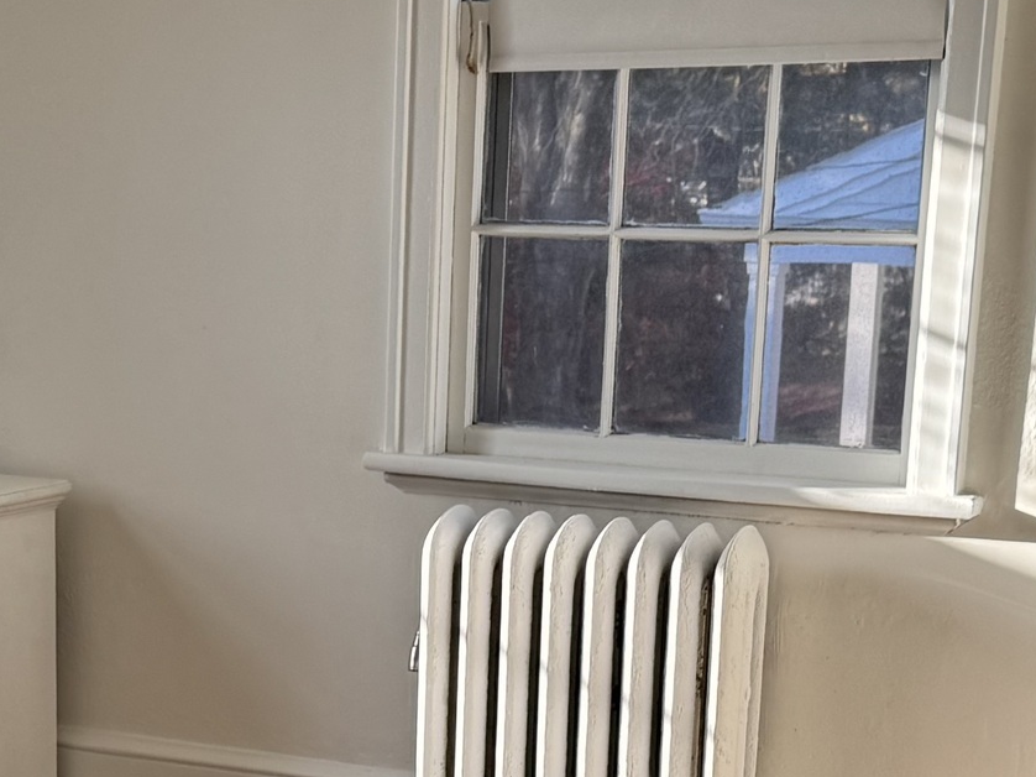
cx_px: 291
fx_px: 2633
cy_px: 763
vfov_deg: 16.5
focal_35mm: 88
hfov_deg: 22.1
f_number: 1.78
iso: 80
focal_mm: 6.76
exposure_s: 1/477
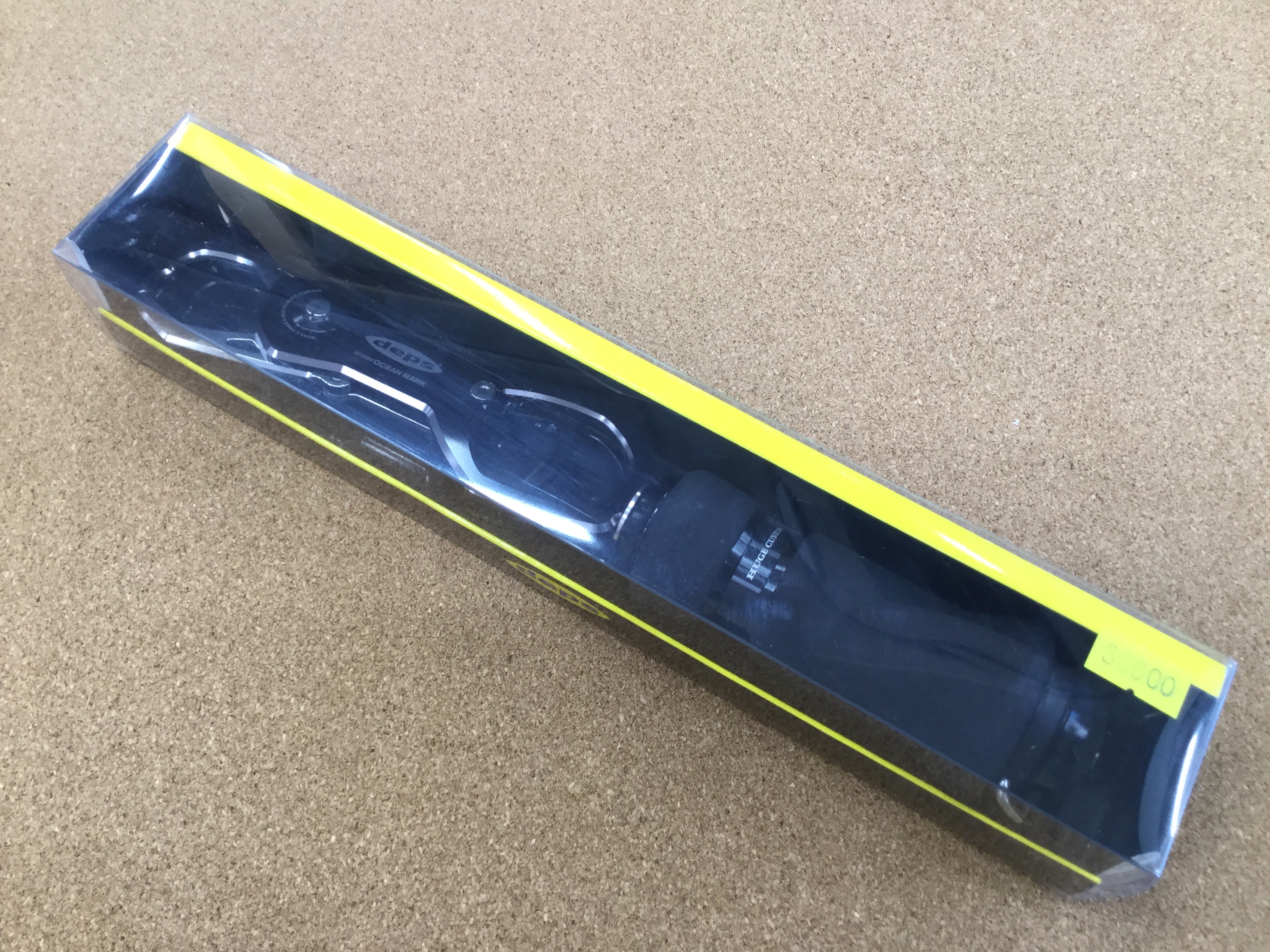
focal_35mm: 31
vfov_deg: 45.4
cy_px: 476
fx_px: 1137
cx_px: 635
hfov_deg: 58.4
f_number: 2.4
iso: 50
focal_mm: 3.3
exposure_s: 1/30
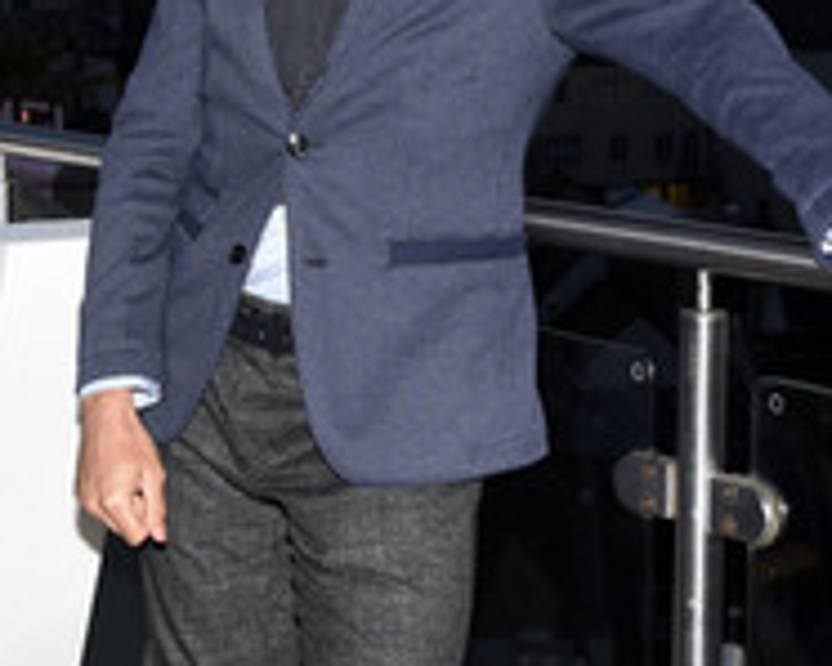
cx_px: 356
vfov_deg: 15.3
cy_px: 130
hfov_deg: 19.2
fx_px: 2464
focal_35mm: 100
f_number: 6.3
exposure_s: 1/125
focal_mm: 44
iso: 500
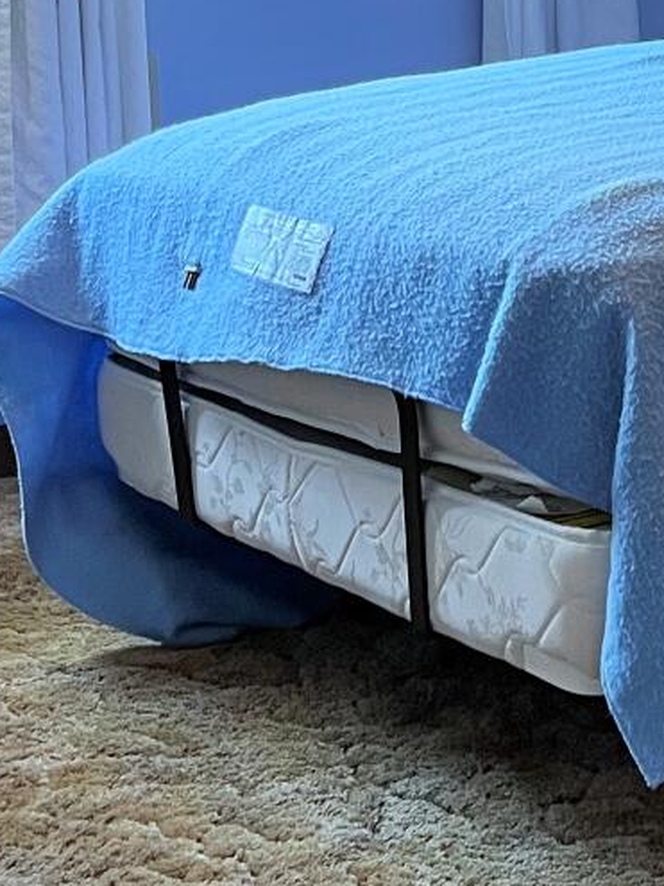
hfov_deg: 13.8
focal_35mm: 105
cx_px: 745
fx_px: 2687
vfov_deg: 17.6
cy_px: -240
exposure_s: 1/60
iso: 100
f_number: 1.6
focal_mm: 5.1
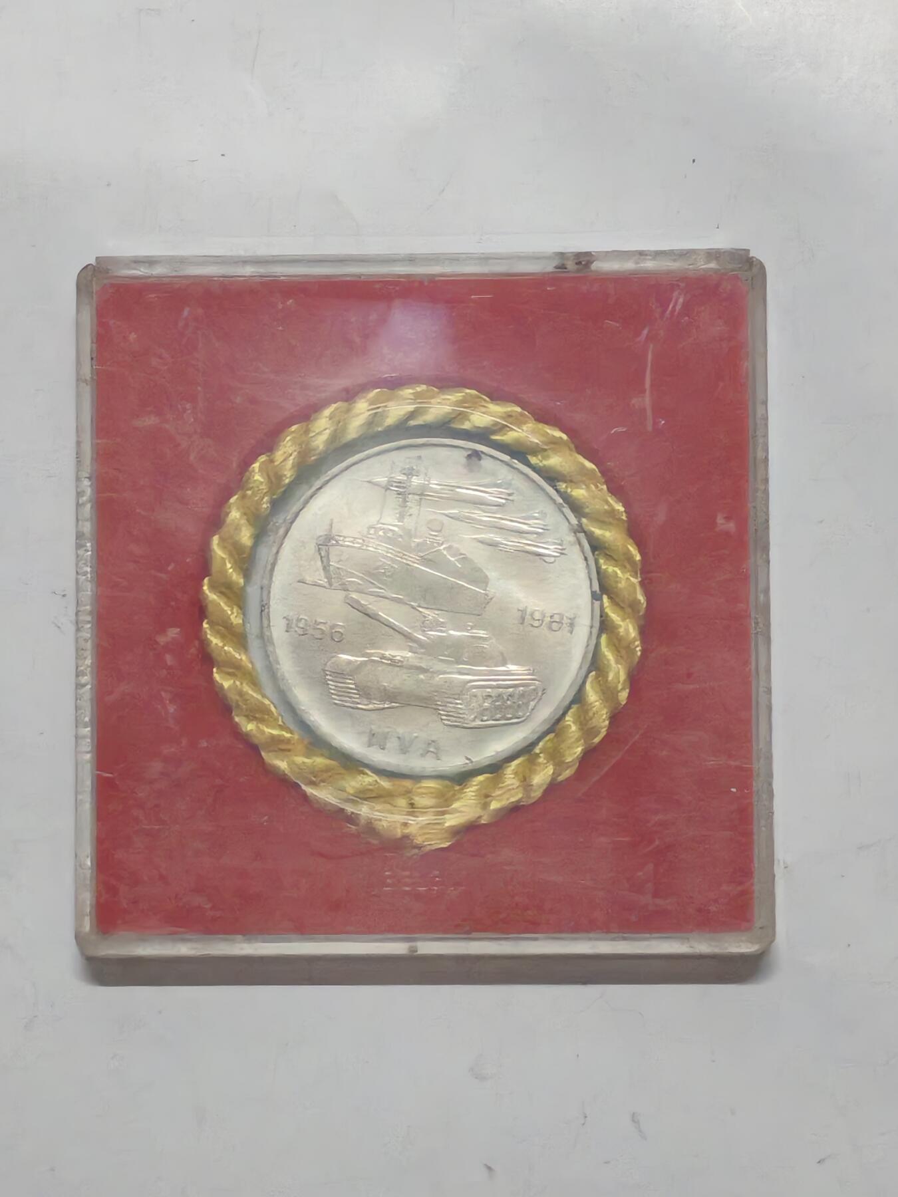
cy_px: 598
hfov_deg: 13.8
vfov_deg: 18.4
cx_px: 449
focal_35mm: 107
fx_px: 3701
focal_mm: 5.52
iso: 800
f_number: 1.95
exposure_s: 1/33
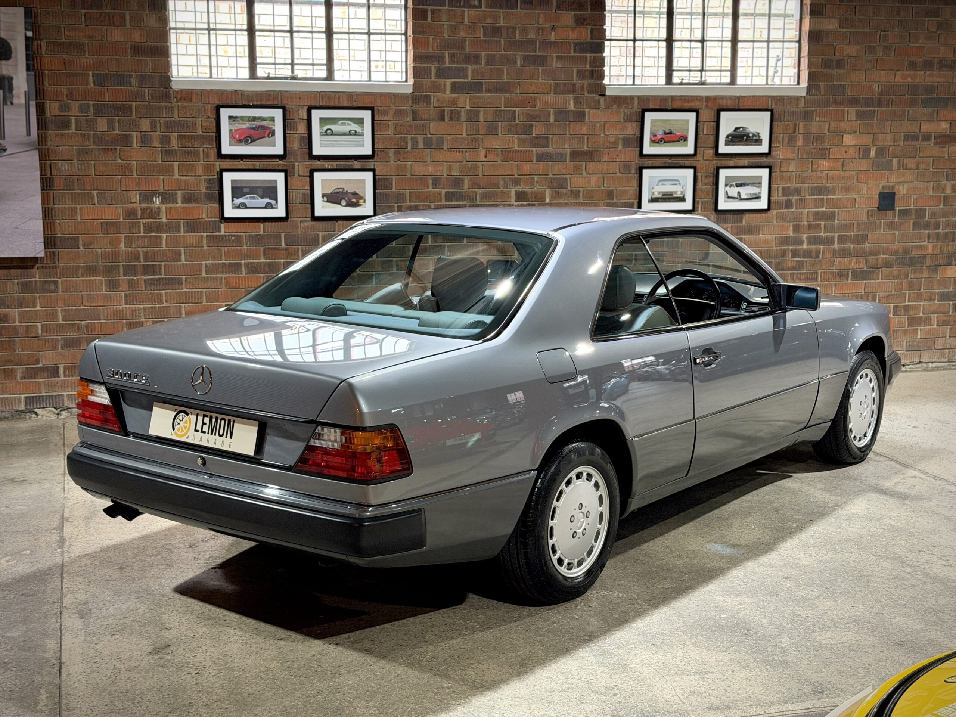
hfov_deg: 39.7
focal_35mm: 48
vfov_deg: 30.3
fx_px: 1326
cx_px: 478
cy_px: 358
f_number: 1.78
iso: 250
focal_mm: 6.76
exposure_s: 1/33
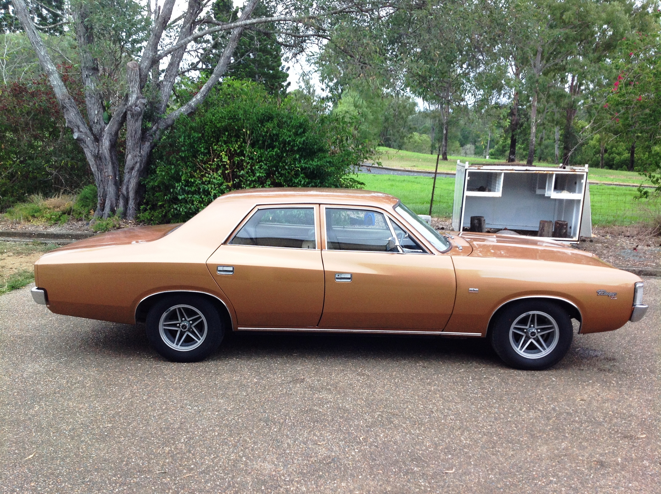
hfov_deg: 52.7
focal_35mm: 35
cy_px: 247
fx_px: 667
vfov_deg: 40.6
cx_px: 330
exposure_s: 1/120
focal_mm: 4.28
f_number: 2.4
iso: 64
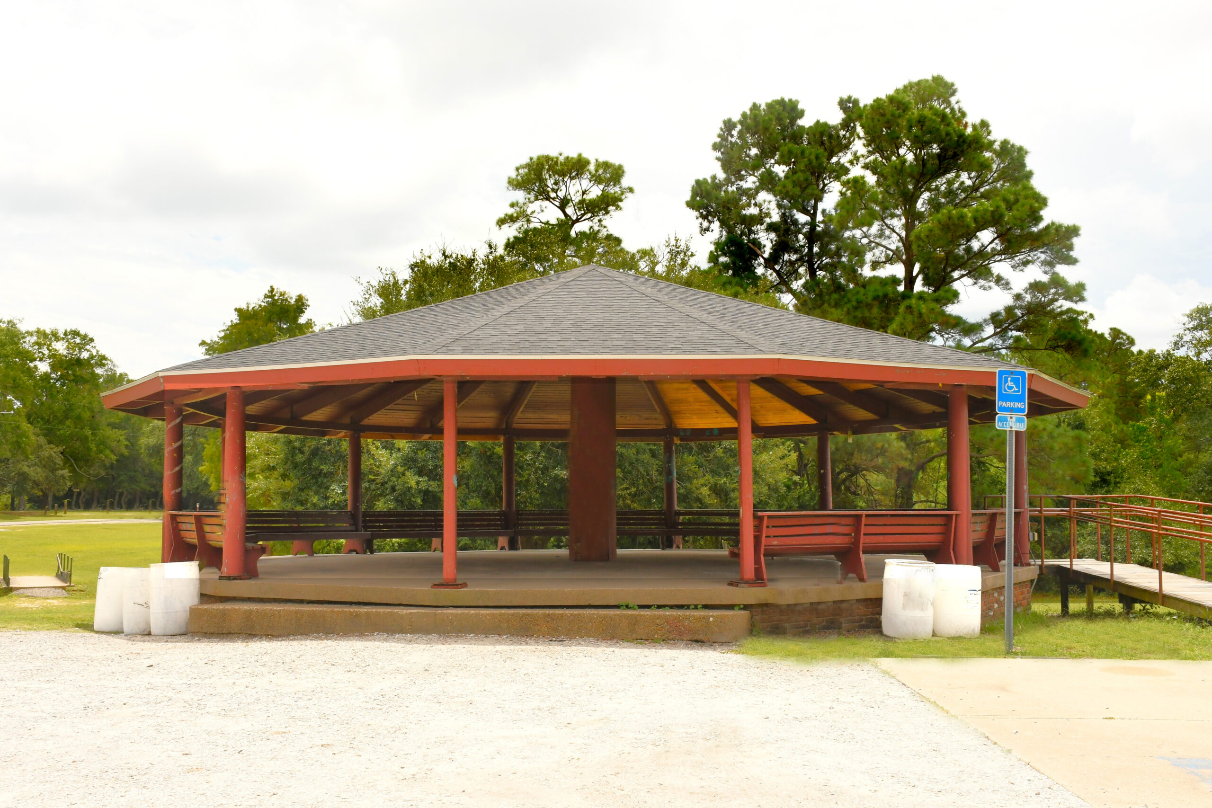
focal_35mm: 39
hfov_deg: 49.6
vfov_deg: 34.2
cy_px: 404
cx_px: 606
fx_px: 1313
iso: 500
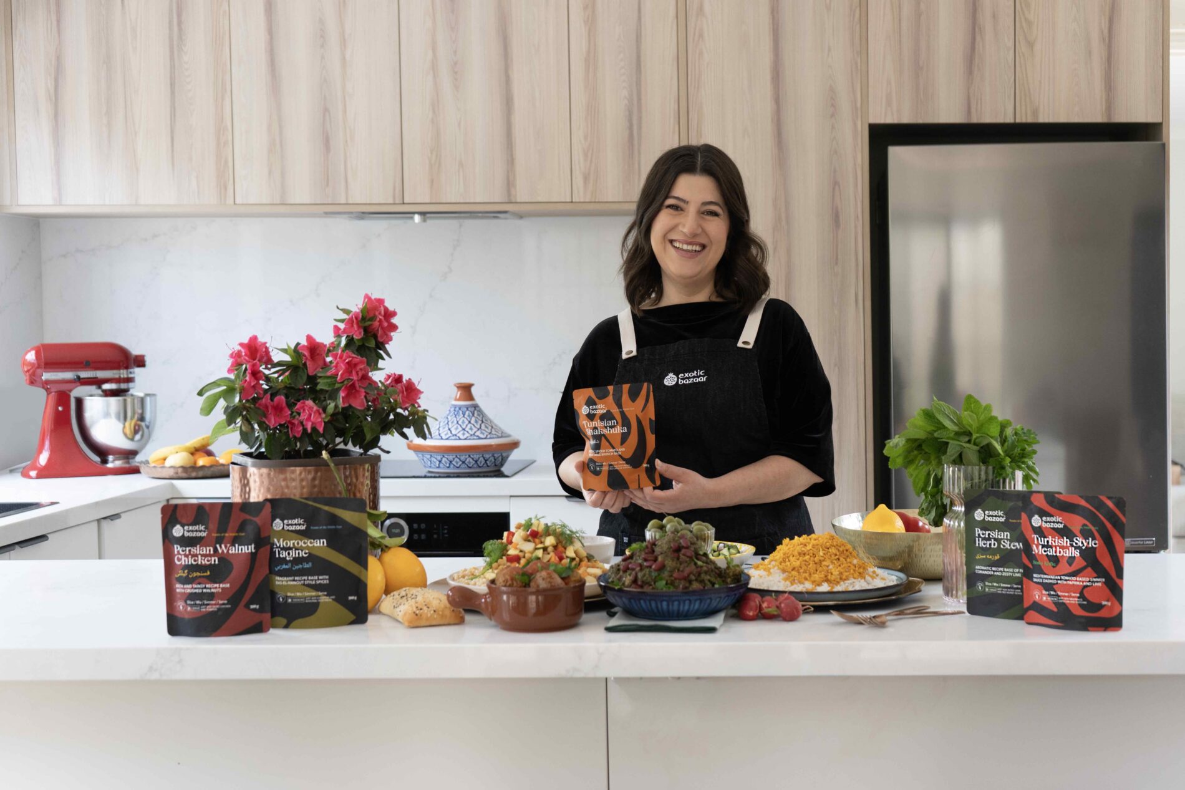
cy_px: 395
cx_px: 592
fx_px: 1514
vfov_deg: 29.2
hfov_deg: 42.7
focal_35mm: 46
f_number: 4.5
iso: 640
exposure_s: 1/160
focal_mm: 46
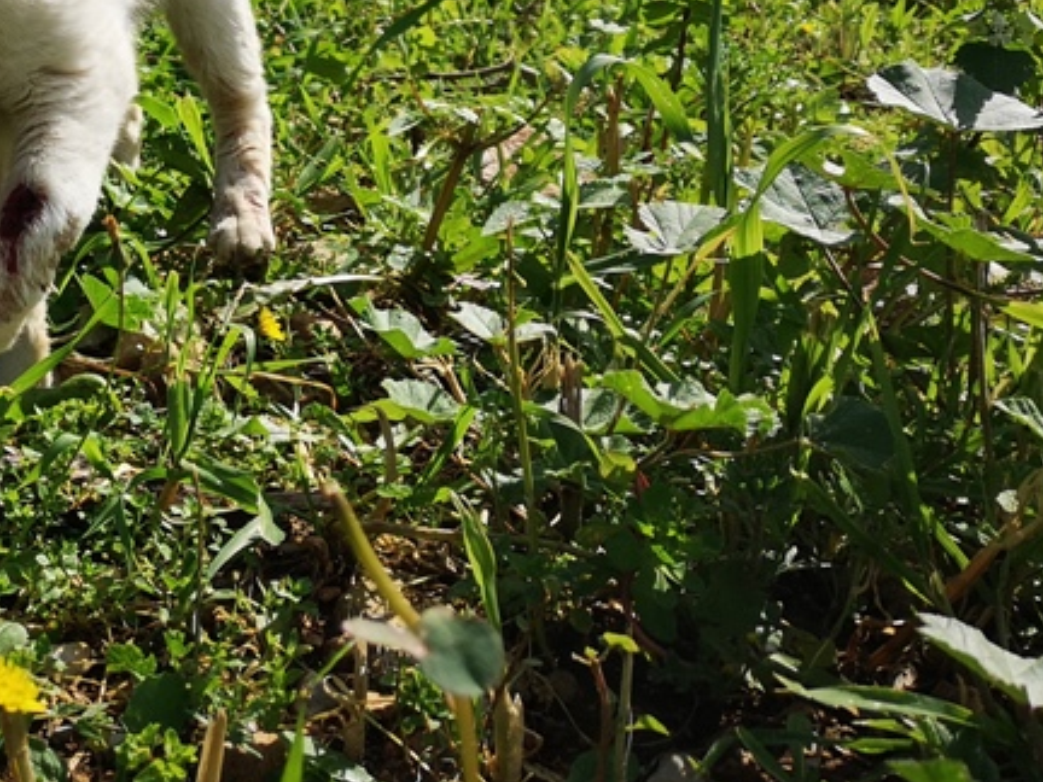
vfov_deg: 22.1
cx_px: 63
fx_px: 1928
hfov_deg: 28.8
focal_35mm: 64
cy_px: 10
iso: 50
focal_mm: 5.58
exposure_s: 1/2299
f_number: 1.8
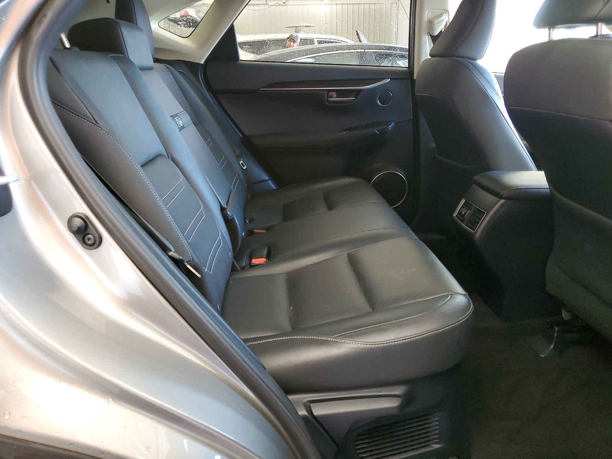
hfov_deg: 67.3
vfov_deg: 53.1
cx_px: 306
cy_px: 230
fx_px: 460
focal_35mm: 26
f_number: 1.5
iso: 273
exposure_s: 1/60.2
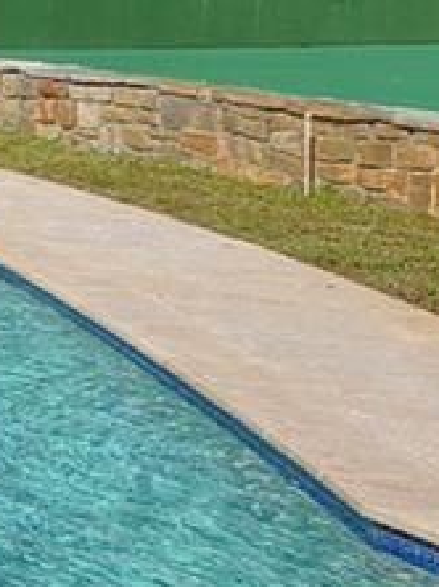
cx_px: -1264
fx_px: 1762
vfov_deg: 18.0
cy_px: -119
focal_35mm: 104
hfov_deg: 8.4
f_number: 4.5
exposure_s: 1/800
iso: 100
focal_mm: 10
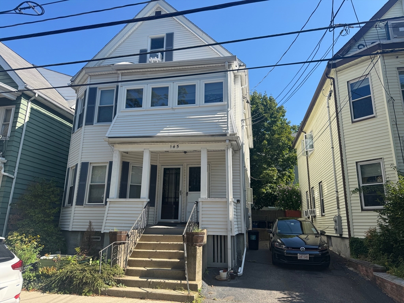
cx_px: 202
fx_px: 280
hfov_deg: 71.6
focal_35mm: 24
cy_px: 152
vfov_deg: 56.8
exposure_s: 1/2415
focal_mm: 6.76
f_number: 1.78
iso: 80
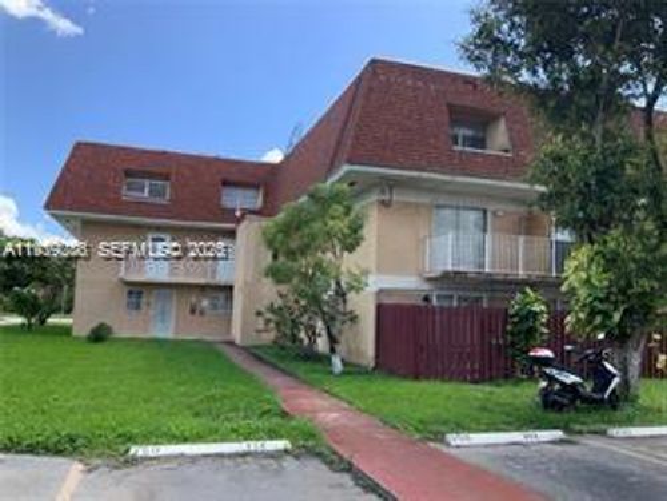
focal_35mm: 29
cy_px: 250
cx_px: 334
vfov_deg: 48.2
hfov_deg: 61.7
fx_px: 559
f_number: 1.8
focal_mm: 3
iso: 16
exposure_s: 1/898
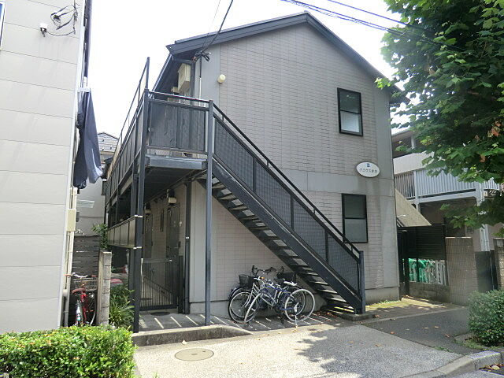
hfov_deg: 71.6
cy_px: 189
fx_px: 349
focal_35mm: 24
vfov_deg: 56.8
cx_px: 252
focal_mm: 4.3
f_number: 3.2
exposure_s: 1/320
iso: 80
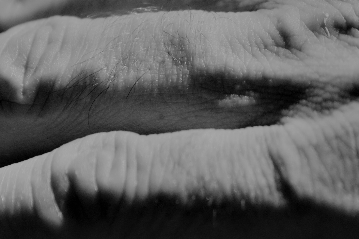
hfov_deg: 2.4
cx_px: 79
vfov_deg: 1.6
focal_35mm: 858
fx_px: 8557
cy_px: 38
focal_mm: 220
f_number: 5.3
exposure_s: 1/2000
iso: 400
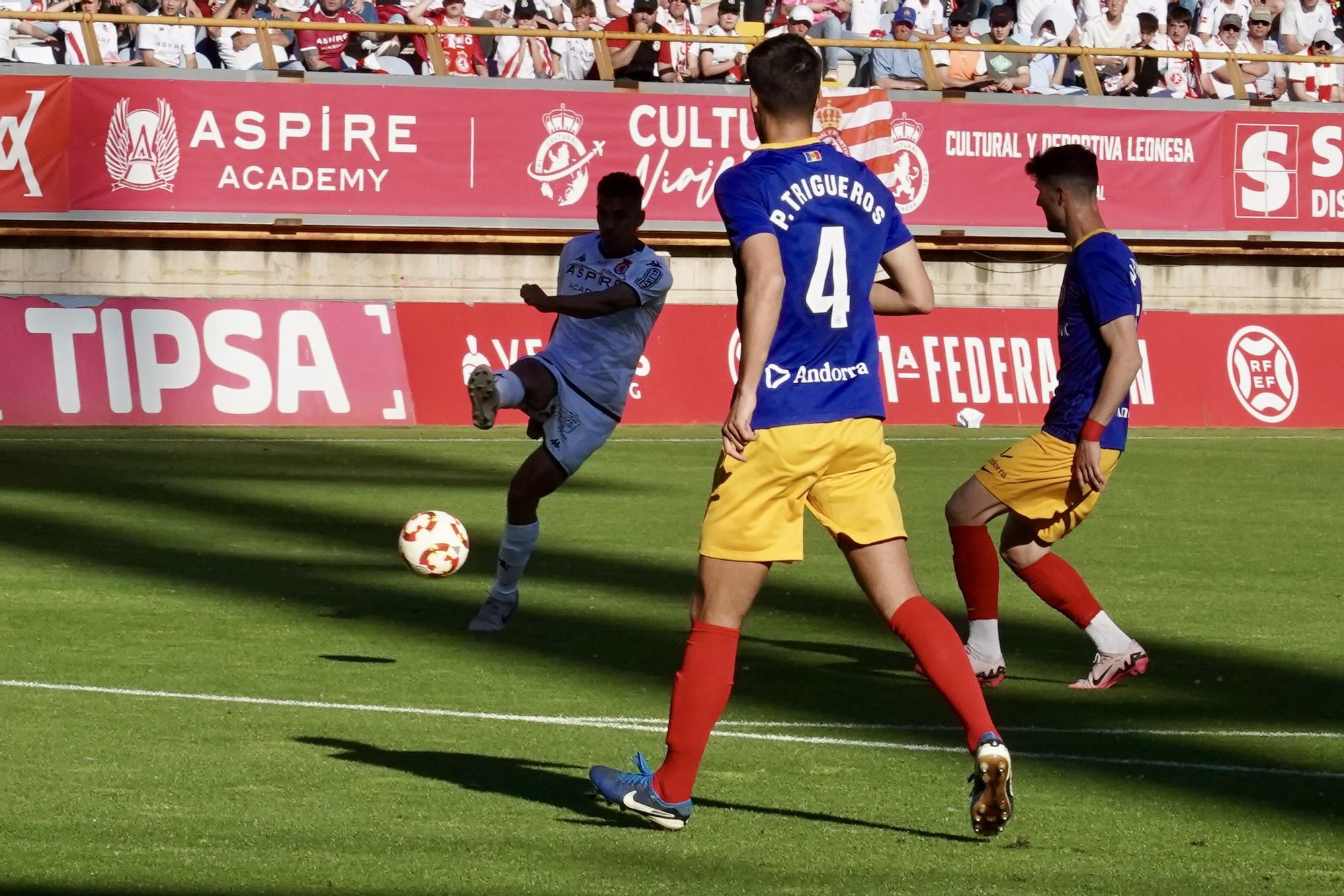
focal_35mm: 157
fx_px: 5860
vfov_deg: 8.7
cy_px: 448
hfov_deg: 13.1
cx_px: 672
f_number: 18
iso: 2000
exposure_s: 1/1000
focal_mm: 105
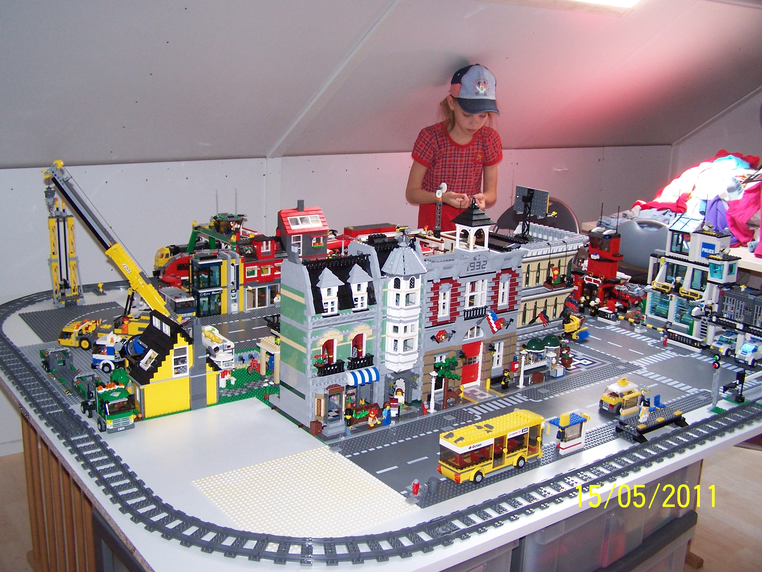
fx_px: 836
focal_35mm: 38
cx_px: 381
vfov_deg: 37.7
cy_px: 286
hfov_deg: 49.0
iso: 140
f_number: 2.8
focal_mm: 6.3
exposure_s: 1/60
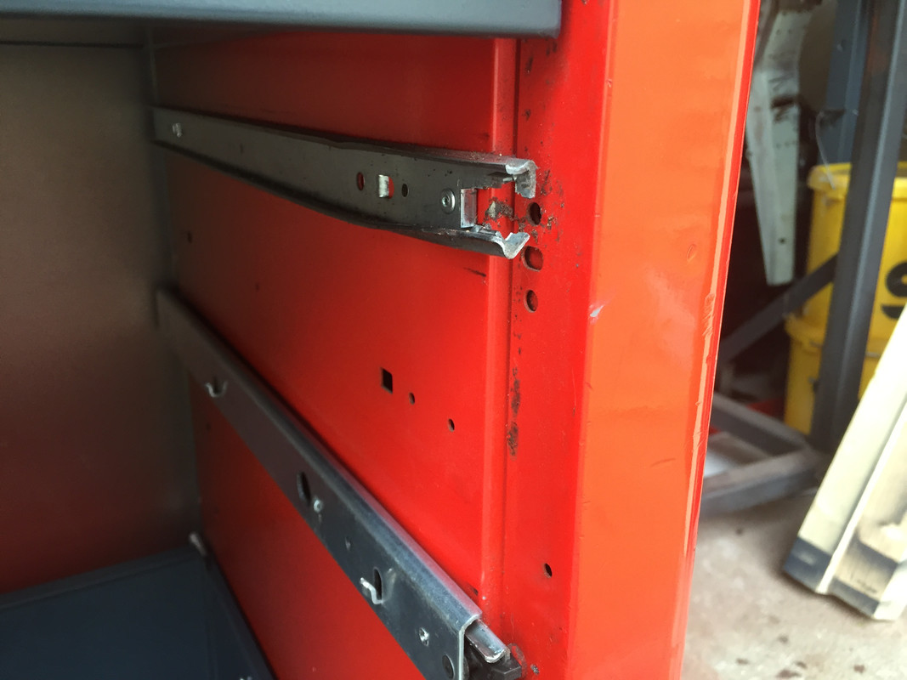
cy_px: 340
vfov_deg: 48.2
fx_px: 760
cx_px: 454
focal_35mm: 29
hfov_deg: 61.7
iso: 64
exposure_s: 1/33
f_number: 2.2
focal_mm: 4.15
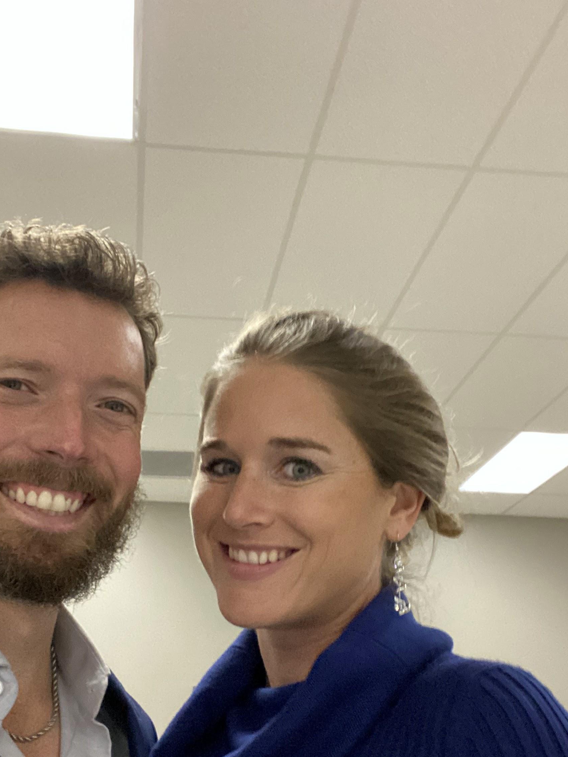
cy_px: 494
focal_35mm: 41
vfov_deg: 45.2
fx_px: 897
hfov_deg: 35.0
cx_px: 224
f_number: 2.2
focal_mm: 2.71
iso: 640
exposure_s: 1/15
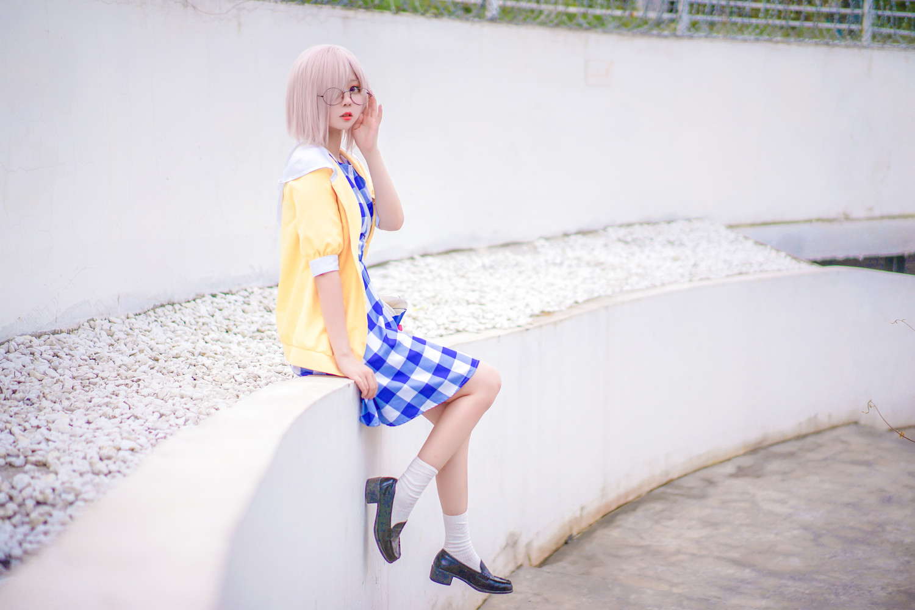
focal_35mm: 55
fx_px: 1398
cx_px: 458
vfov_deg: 24.6
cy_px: 305
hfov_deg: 36.2
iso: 100
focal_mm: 55
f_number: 1.8
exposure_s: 1/3200
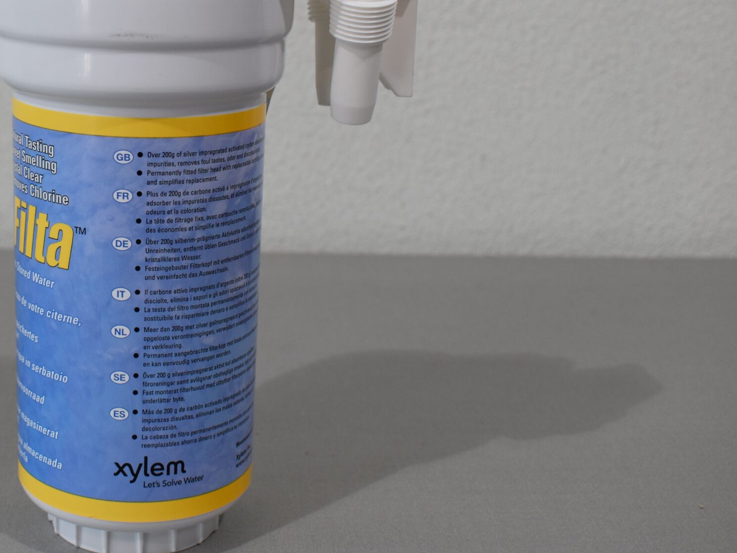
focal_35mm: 67
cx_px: 186
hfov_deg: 28.6
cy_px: 183
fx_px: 1423
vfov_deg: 21.9
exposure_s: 1/125
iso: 280
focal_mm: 27
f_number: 5.6
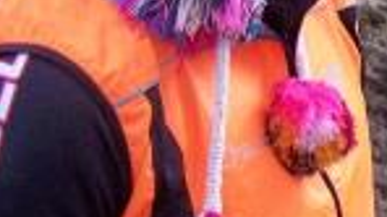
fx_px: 1282
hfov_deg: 15.8
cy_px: -42
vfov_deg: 9.5
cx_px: 577
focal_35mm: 125
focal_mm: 6.3
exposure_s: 1/640
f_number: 2.8
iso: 80
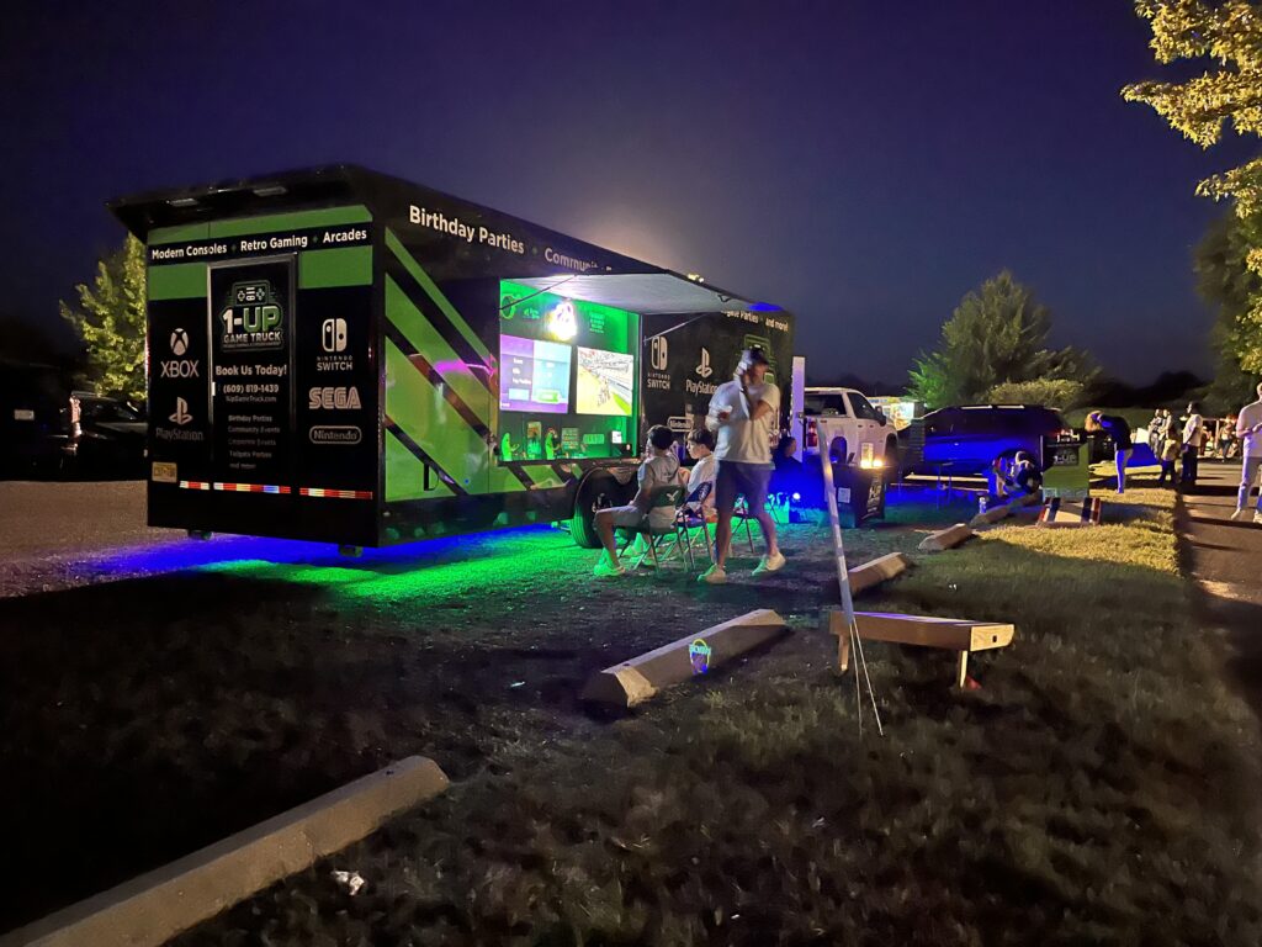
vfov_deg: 53.1
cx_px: 631
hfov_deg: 67.3
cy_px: 474
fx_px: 948
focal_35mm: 26
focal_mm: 5.1
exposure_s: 1/15
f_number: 1.6
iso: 2000
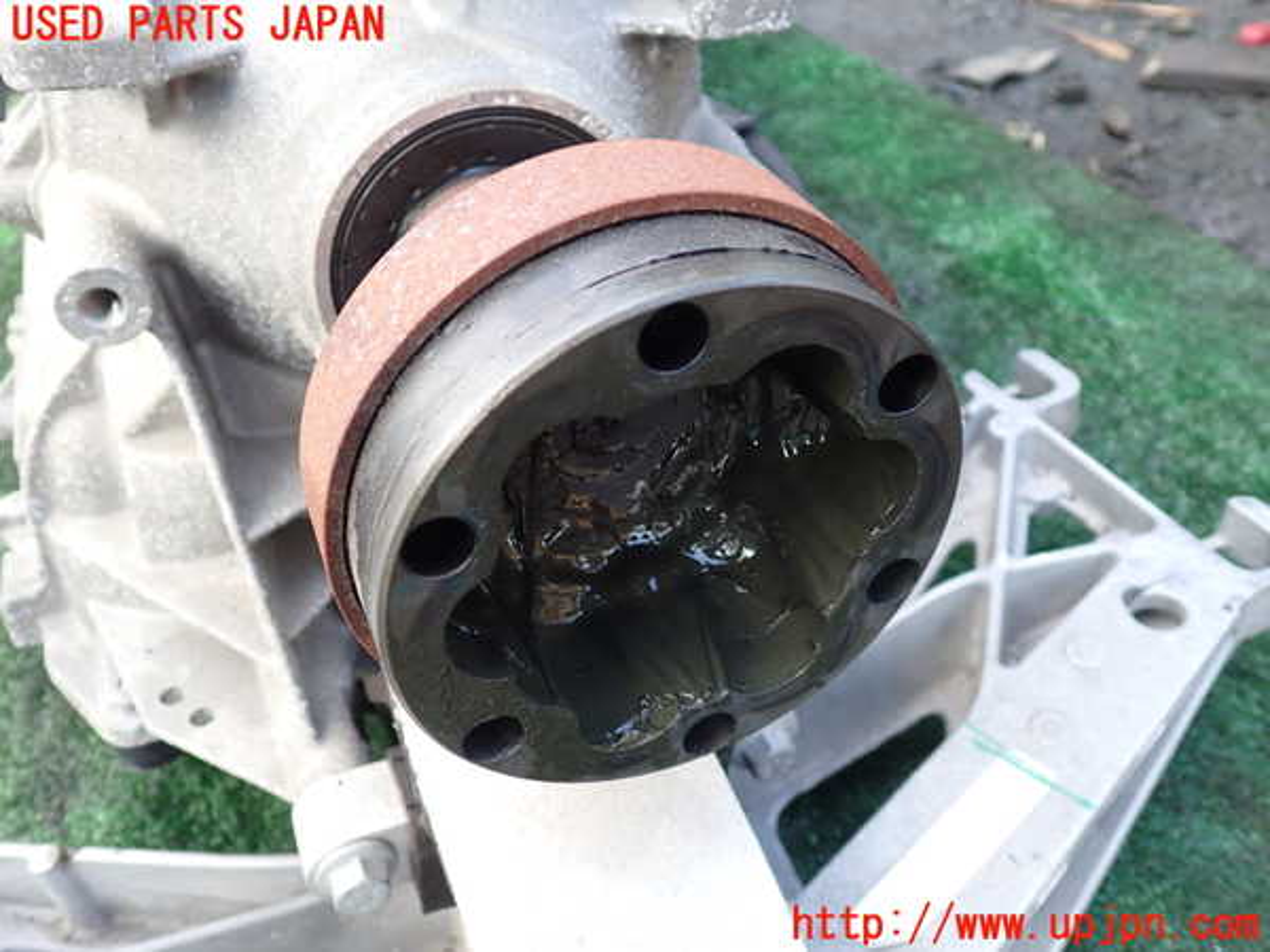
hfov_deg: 60.0
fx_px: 1101
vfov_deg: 46.8
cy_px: 476
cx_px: 635
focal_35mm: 30
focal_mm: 5.4
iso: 200
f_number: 2.3
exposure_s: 1/60
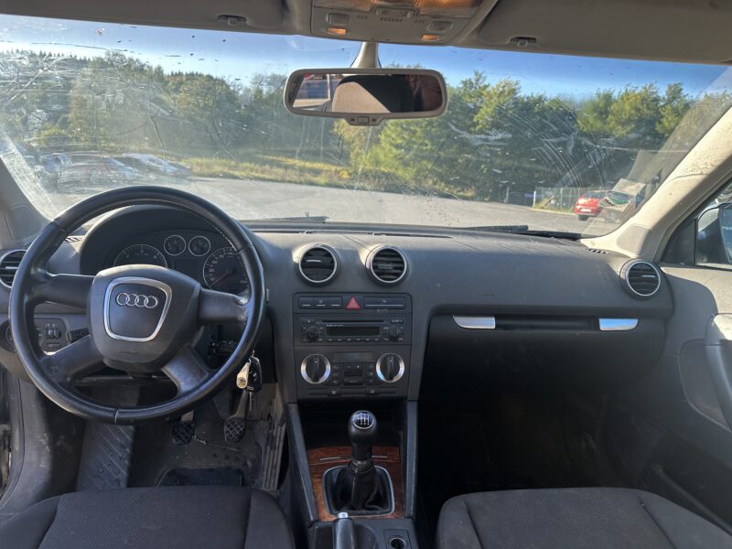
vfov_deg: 56.8
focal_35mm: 24
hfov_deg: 71.6
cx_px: 366
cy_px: 274
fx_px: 508
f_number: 1.78
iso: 80
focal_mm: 6.86
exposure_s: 1/549
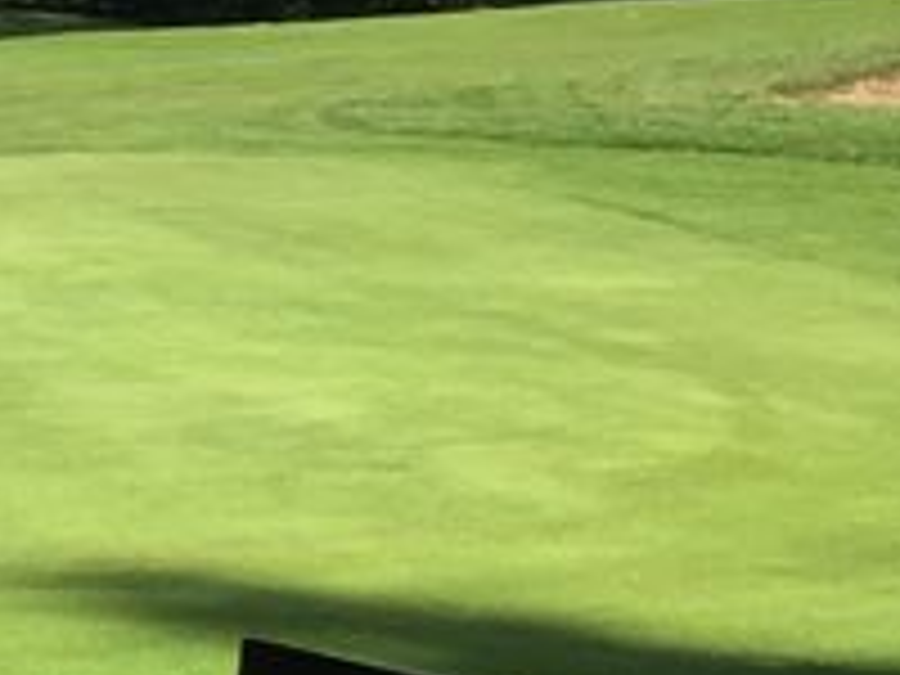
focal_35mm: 116
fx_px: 3016
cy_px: 288
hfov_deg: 15.0
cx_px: -657
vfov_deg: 12.8
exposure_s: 1/1522
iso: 32
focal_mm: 4.15
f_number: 2.2
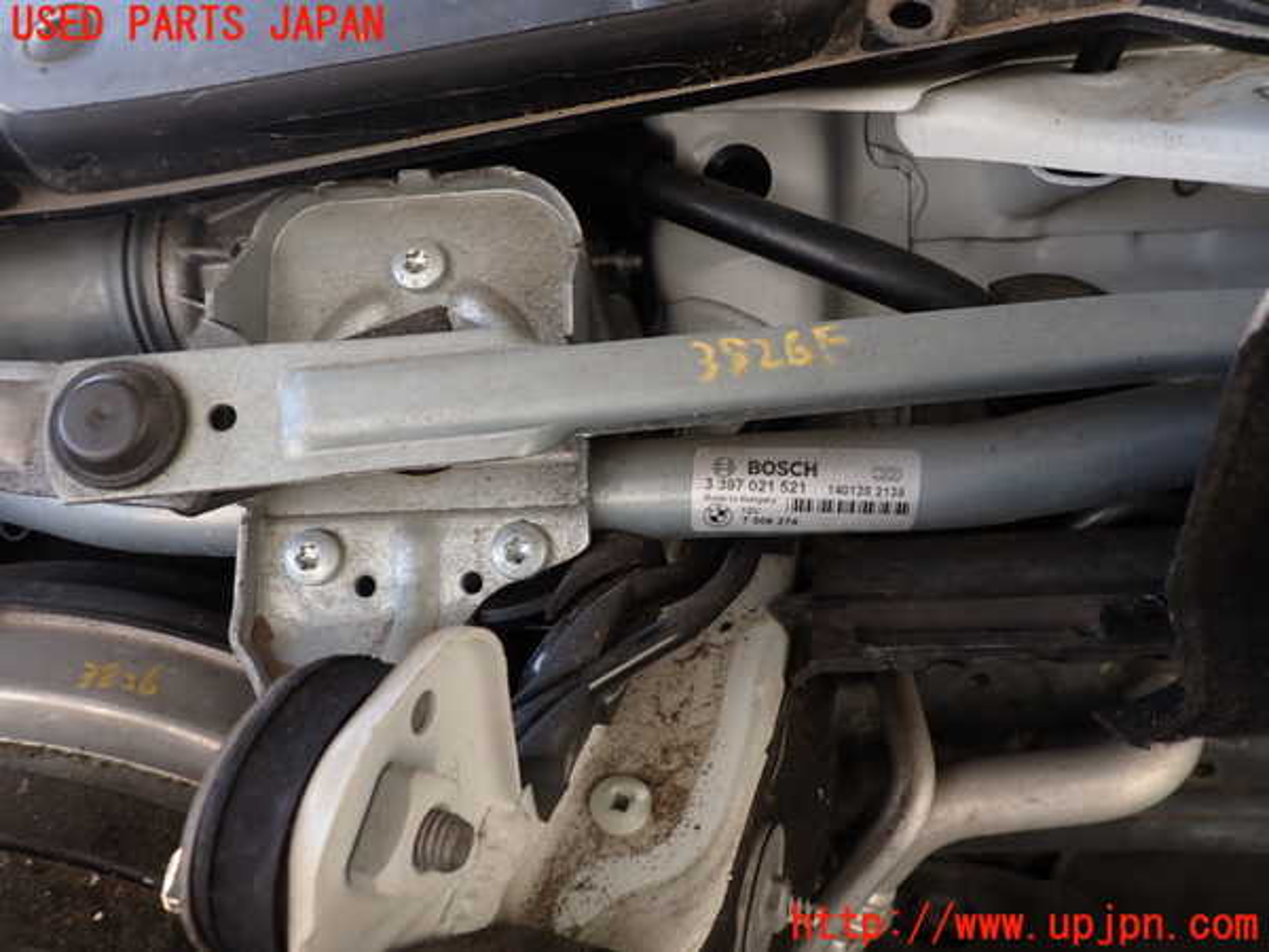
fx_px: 916
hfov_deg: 69.4
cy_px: 476
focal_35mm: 25
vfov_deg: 54.9
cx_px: 634
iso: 100
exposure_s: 1/100
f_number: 2.8
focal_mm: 4.5
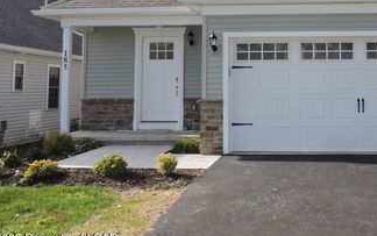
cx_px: 273
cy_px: 40
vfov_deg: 25.8
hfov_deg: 40.1
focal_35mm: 49
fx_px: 504
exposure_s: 1/1000
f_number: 3.1
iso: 125
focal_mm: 5.4
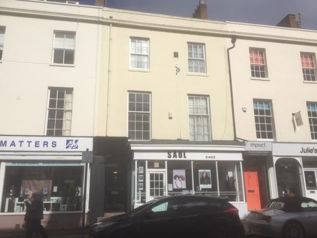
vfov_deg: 46.8
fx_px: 275
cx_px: 159
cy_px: 116
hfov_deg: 60.0
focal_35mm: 30
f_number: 2.2
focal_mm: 4.15
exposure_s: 1/5650
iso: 32
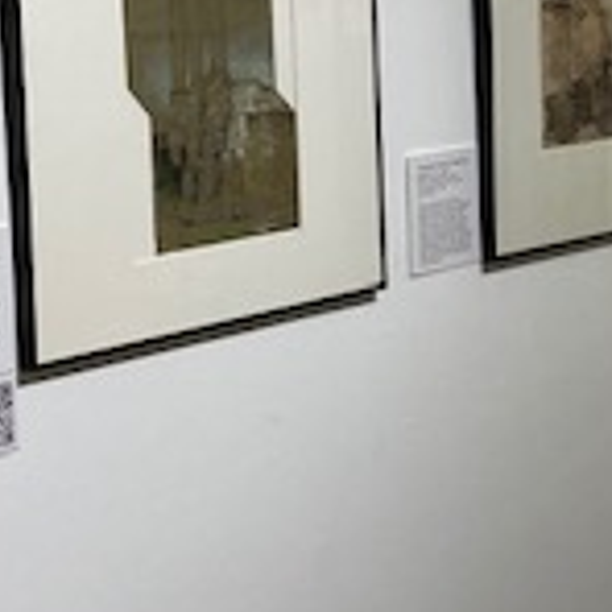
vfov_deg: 16.2
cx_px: 438
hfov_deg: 16.2
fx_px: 2140
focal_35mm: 107
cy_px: 120
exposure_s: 1/120
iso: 64
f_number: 1.8
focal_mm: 3.99
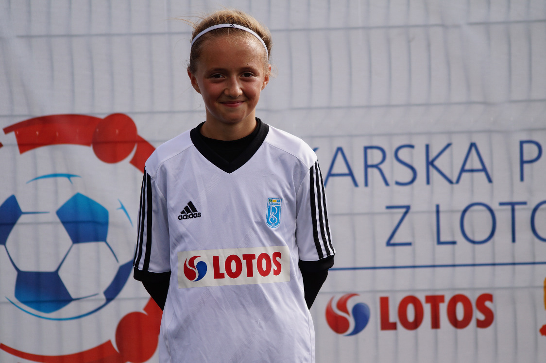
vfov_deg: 7.6
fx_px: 2728
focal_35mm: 180
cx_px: 273
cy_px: 182
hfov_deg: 11.4
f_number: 4.5
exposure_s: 1/200
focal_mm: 120
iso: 100
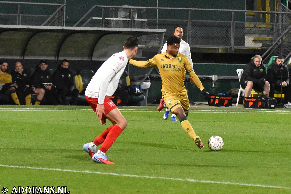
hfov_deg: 14.0
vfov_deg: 9.3
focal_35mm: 147
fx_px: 1188
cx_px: 146
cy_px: 97
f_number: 2.8
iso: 4000
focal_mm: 98
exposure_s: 1/640
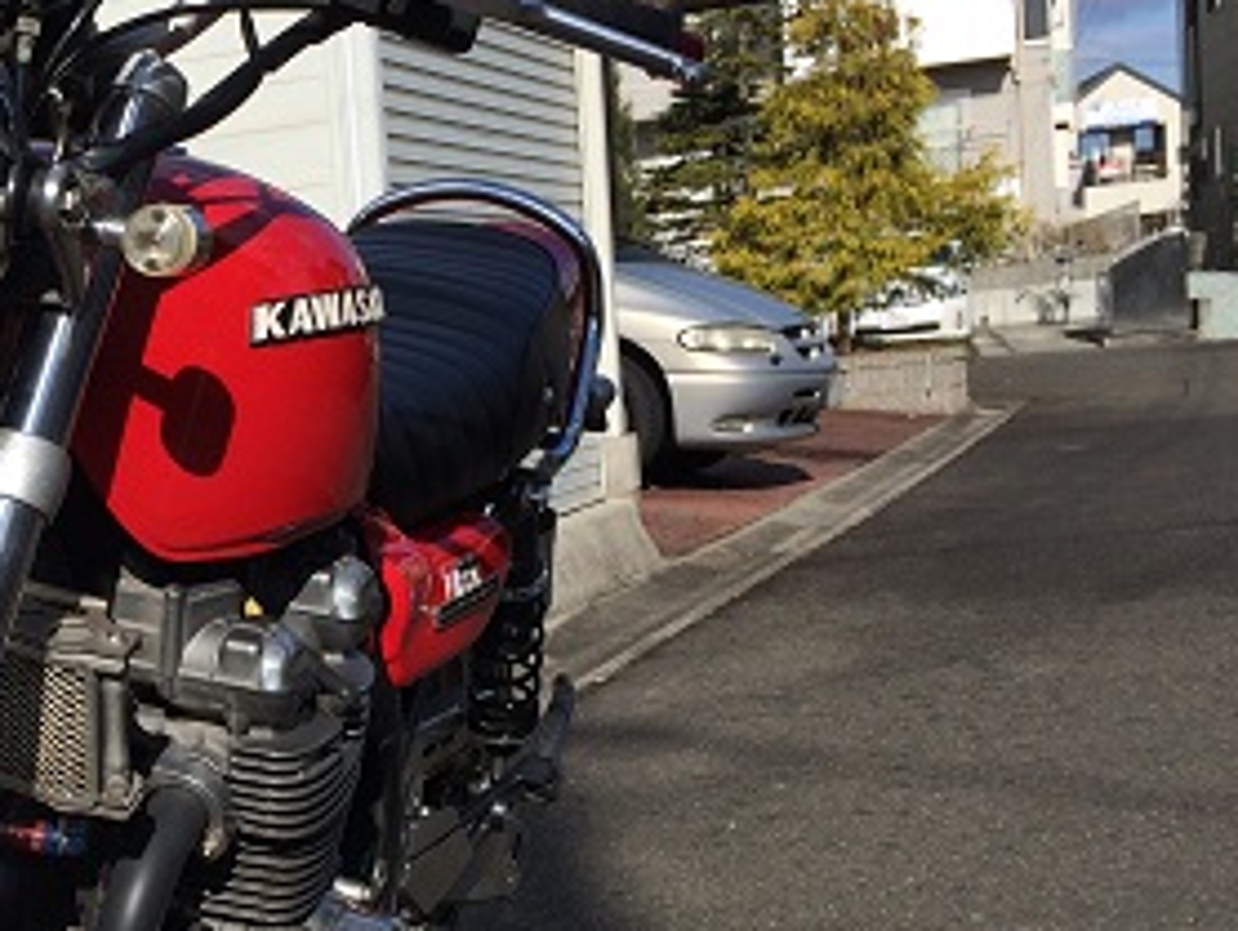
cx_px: 36
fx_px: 2470
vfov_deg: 21.2
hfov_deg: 26.8
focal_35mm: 69
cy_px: 695
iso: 40
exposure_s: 1/3731
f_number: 2.2
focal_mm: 4.12
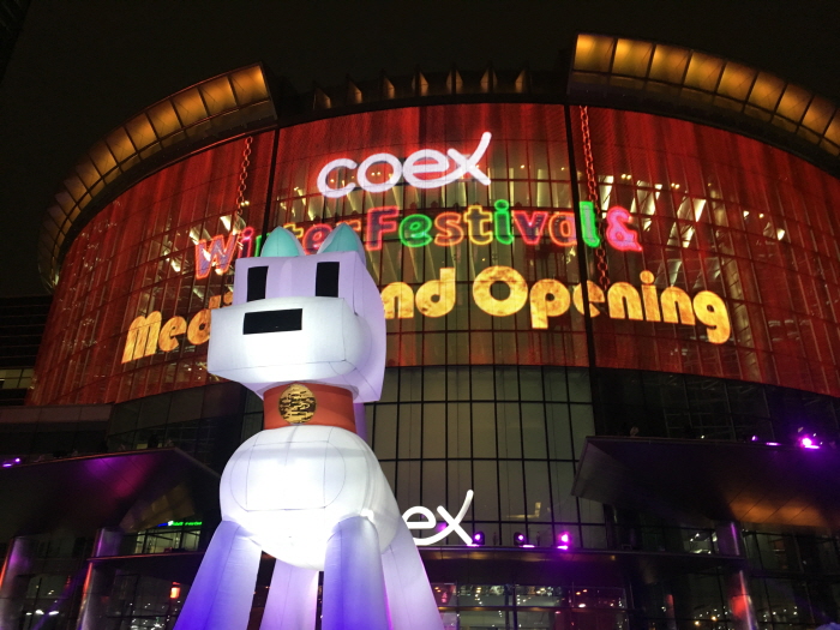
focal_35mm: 29
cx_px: 420
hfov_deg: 61.7
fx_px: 704
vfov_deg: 48.2
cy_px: 315
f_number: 2.2
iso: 100
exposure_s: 1/30
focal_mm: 4.15
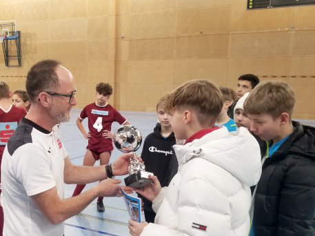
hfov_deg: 45.1
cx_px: 105
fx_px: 373
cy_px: 158
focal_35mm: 41
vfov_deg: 34.7
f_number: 1.7
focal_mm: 4.25
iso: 125
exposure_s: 1/100
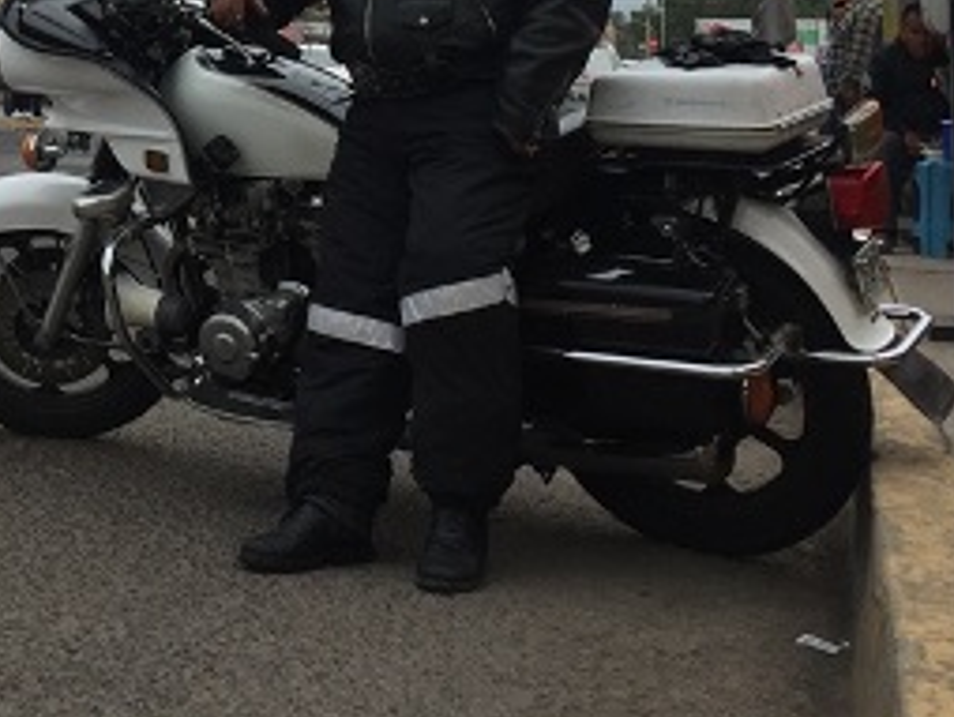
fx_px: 2014
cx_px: 101
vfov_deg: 19.3
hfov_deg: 25.8
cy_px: -83
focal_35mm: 73
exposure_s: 1/2198
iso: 32
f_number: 2.2
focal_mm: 4.15
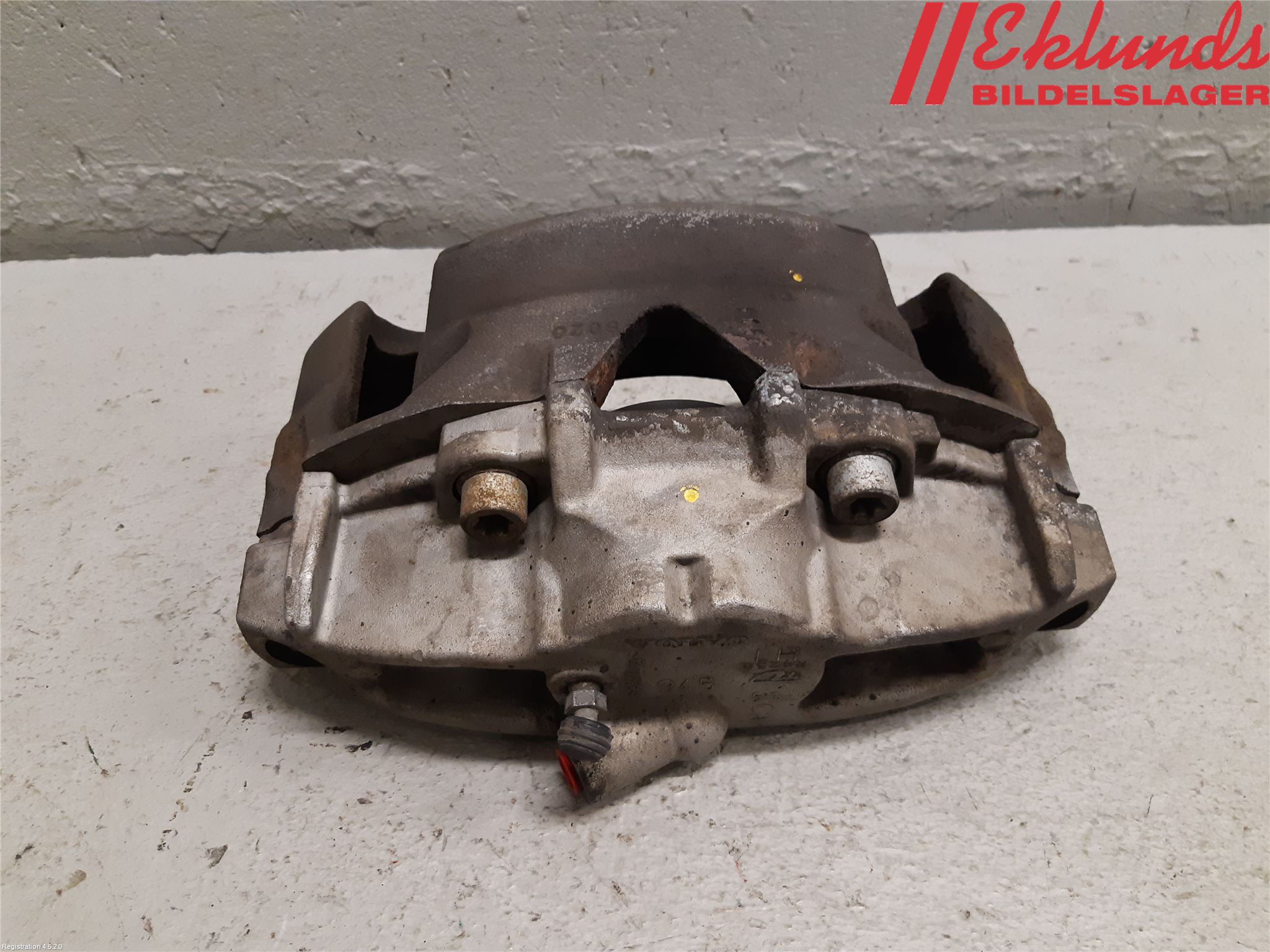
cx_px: 635
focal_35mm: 26
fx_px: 954
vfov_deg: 53.1
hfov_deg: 67.3
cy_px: 476
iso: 200
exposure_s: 1/50
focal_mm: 3.93
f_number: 1.7
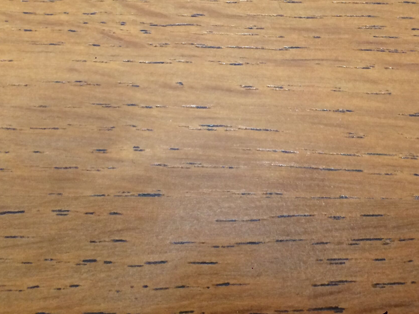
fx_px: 690
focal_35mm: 57
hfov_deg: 33.7
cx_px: 241
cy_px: 6
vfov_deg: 24.6
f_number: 2.2
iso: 64
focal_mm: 4.15
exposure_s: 1/33
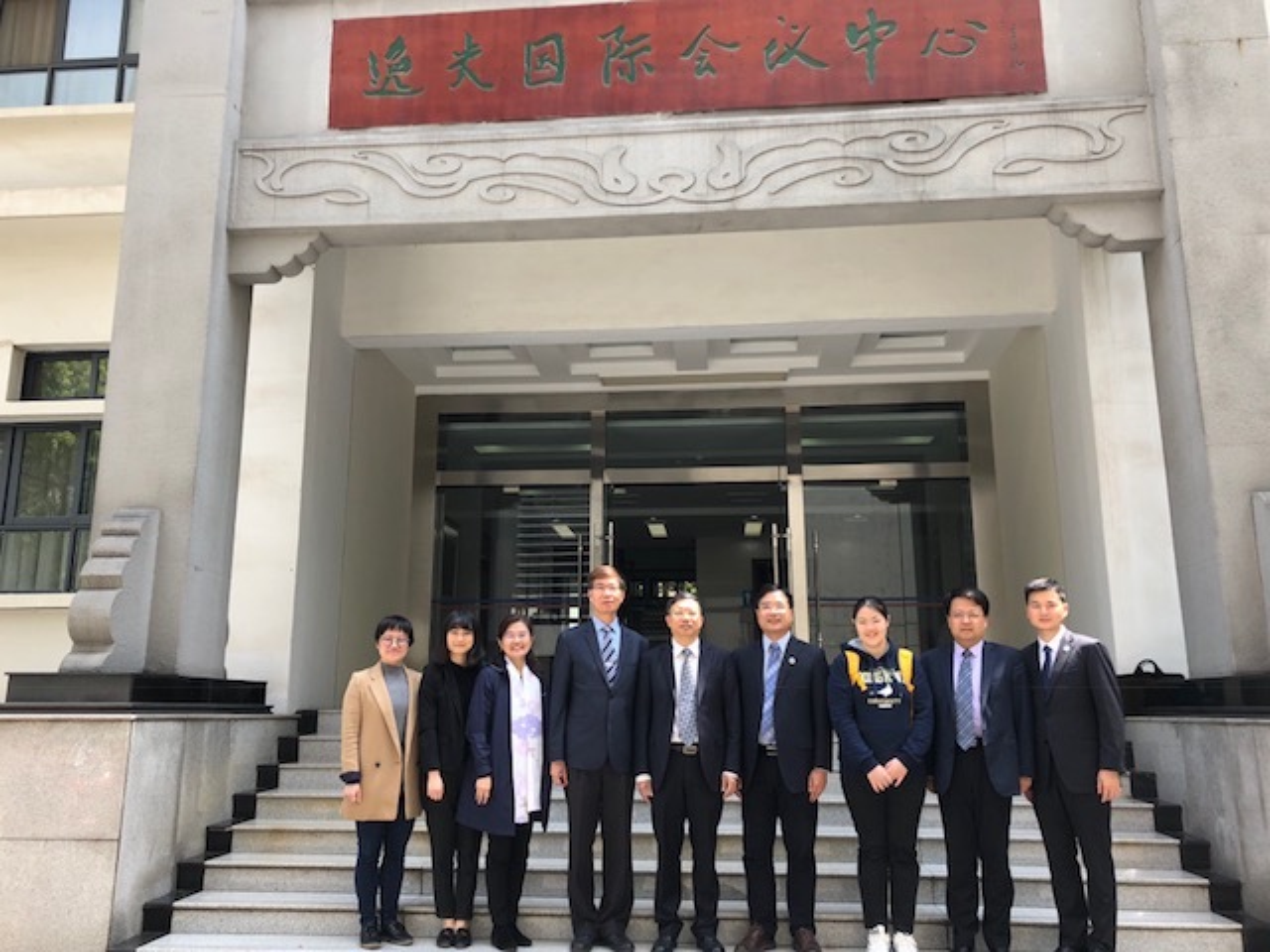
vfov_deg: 49.7
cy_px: 476
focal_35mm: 28
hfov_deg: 63.4
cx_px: 635
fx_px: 1027
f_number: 1.8
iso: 20
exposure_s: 1/292
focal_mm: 3.99
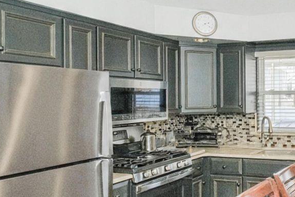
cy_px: 93
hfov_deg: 42.6
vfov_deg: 33.4
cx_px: 287
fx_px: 328
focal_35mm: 40
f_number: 9
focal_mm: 10
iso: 1600
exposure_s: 1/60
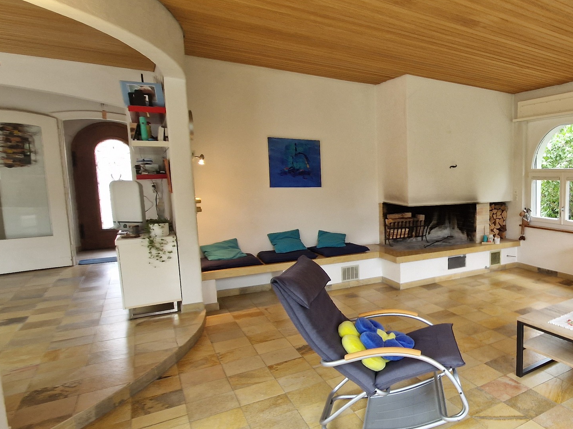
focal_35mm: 23
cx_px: 498
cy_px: 218
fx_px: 381
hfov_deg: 63.8
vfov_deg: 58.9
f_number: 2.2
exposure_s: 1/50
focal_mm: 2.2
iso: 125
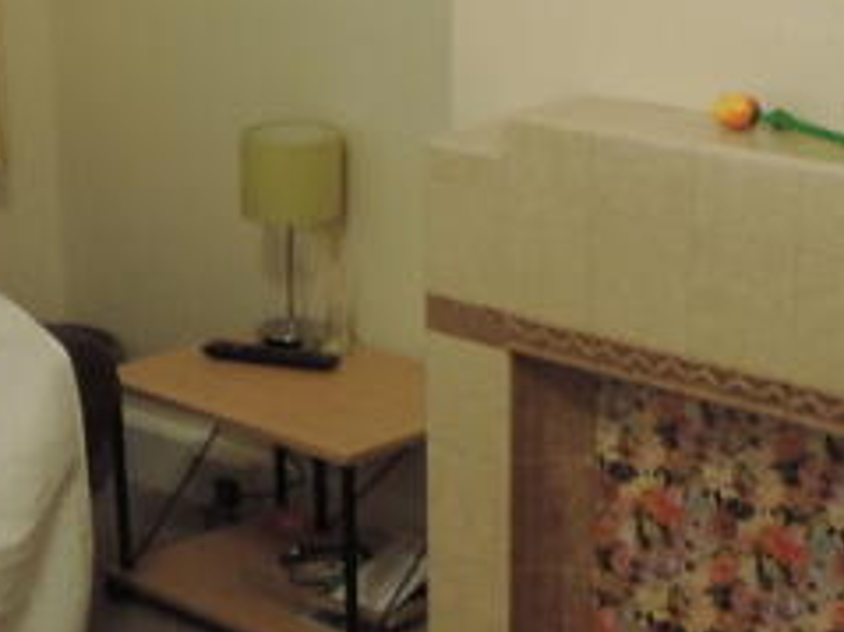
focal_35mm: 103
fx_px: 2510
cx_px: 177
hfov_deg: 18.9
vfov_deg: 14.3
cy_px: 526
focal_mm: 4.3
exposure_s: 1/8
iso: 400
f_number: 3
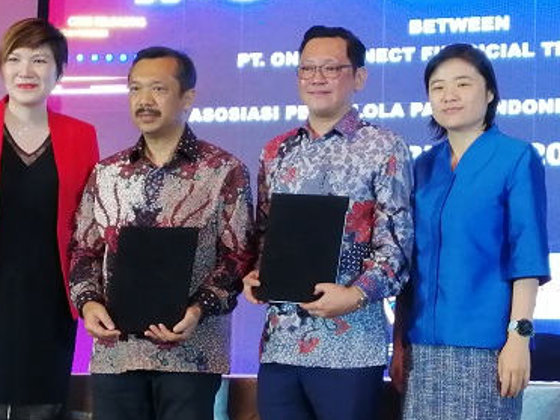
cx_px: 331
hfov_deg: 19.8
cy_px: 190
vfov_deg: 14.9
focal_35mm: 99
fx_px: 1602
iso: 320
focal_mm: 3.88
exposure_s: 1/33.3
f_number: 1.8
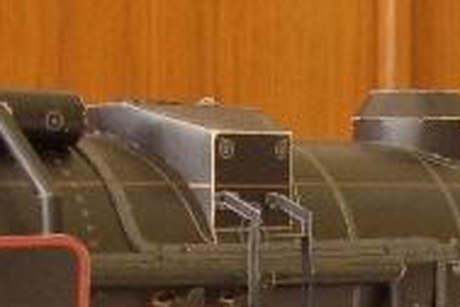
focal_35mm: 132
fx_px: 1687
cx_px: 419
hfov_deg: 15.3
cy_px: 417
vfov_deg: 10.1
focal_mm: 5.8
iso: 200
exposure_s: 1/65
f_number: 2.9
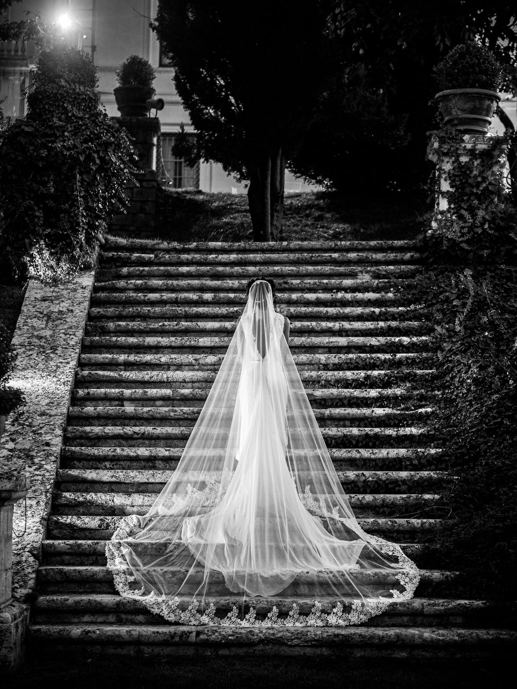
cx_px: 258
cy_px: 344
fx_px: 1713
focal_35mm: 86
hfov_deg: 17.2
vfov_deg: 22.8
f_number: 1.2
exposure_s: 1/50
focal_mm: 43
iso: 640
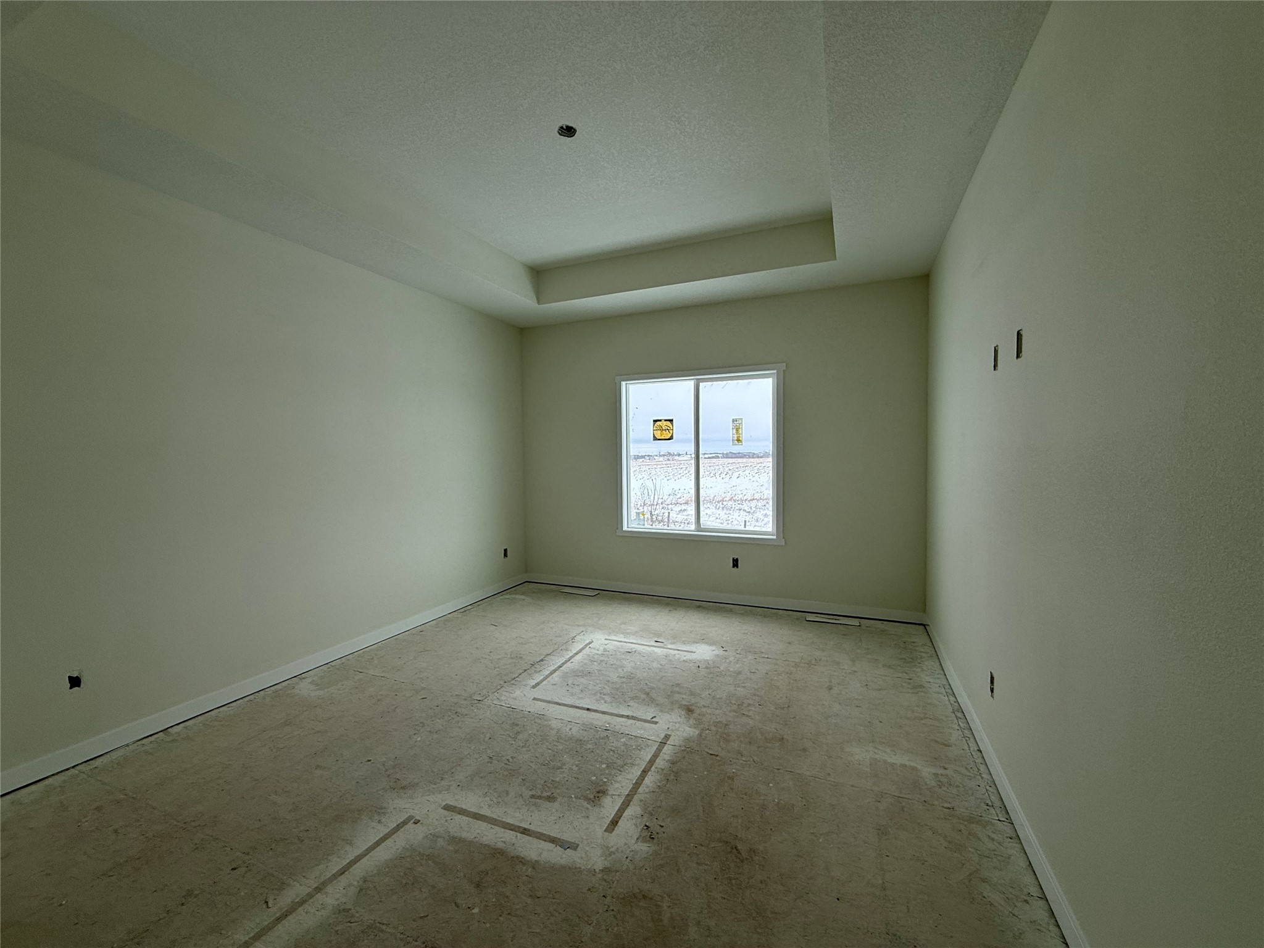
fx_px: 511
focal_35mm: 14
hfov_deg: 102.1
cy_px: 474
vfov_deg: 85.7
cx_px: 632
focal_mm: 2.22
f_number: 2.2
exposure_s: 1/416
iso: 64
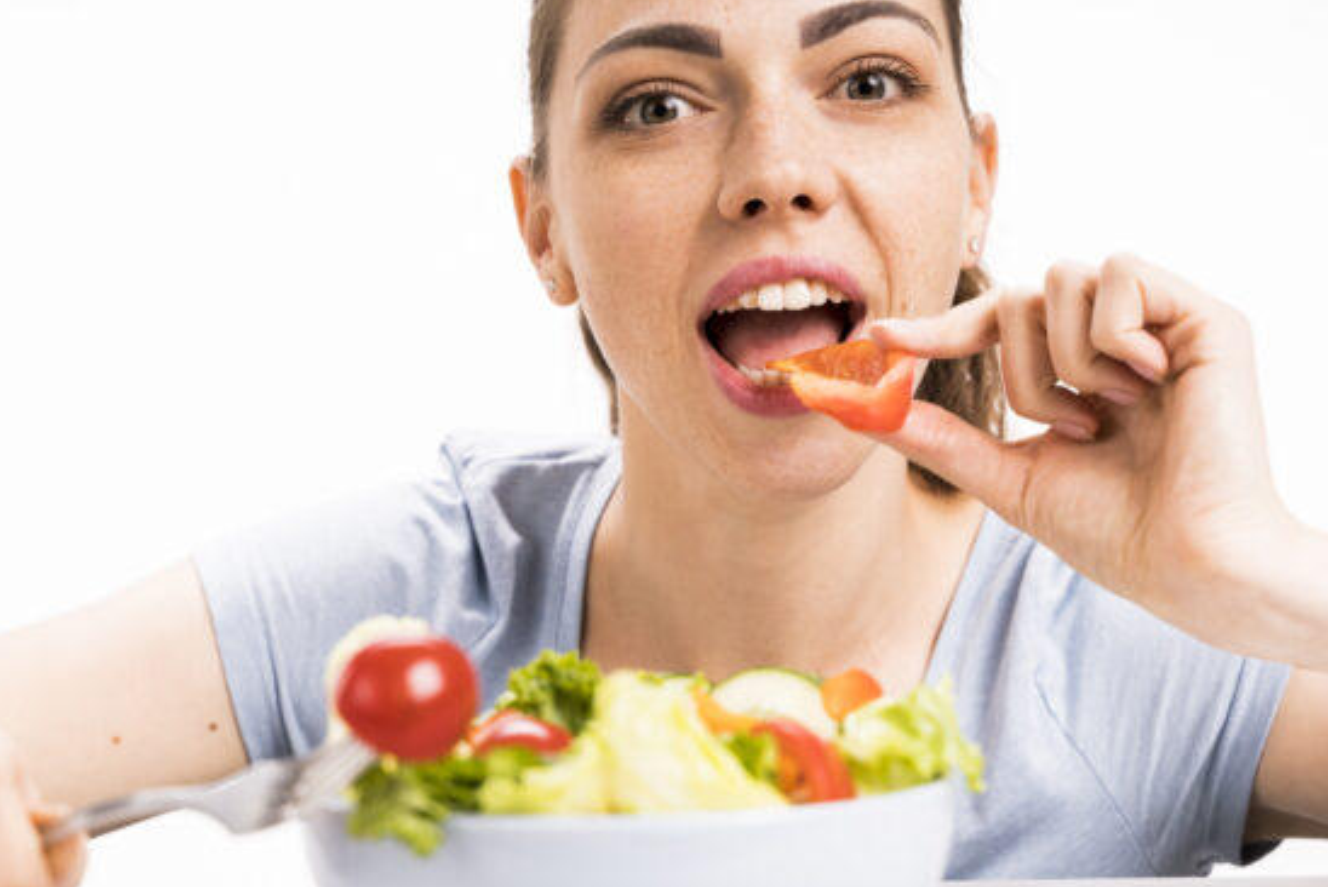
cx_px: 622
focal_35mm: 80
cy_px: 434
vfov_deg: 17.1
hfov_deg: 25.3
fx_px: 2953
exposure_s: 1/160
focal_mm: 75
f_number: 6.3
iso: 100
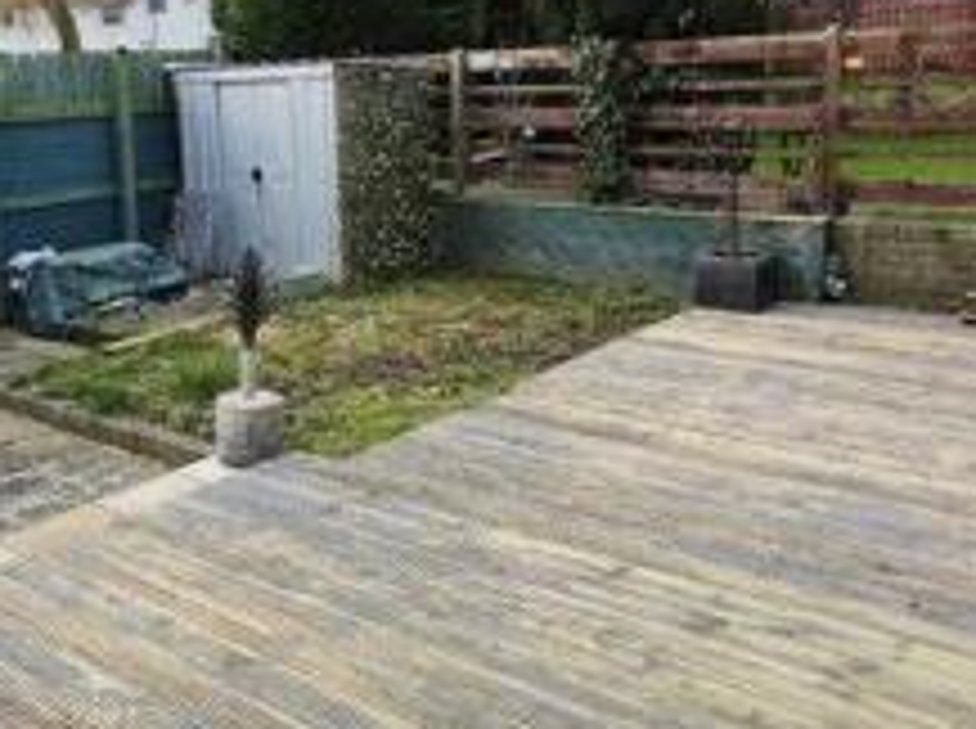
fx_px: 985
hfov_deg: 51.4
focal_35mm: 35
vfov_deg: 40.3
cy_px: 272
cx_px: 299
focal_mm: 2.2
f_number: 1.9
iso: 40
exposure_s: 1/544
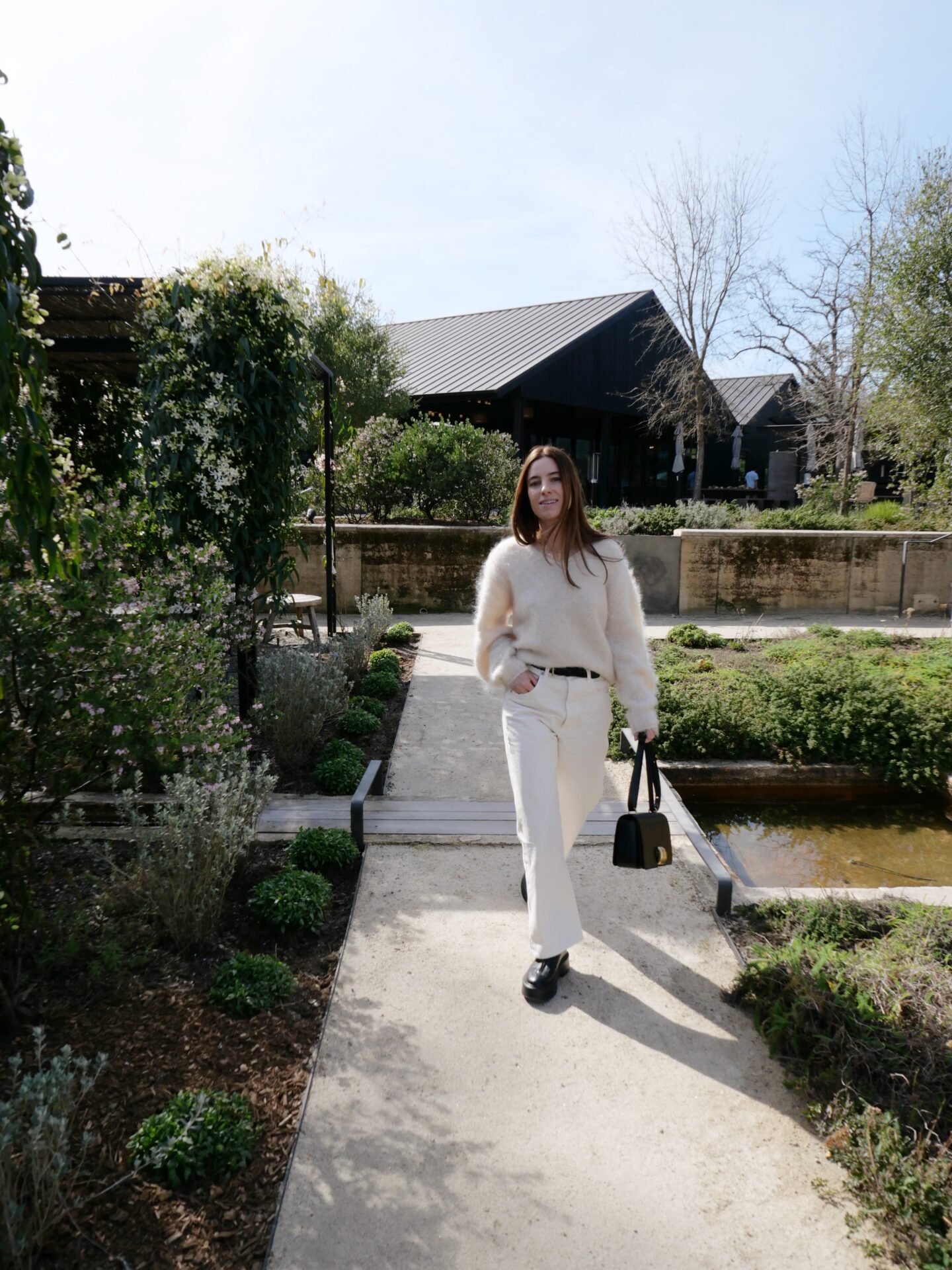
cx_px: 476
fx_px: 880
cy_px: 635
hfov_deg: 56.8
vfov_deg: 71.6
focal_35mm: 24
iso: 200
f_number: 5.6
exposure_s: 1/640
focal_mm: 10.9
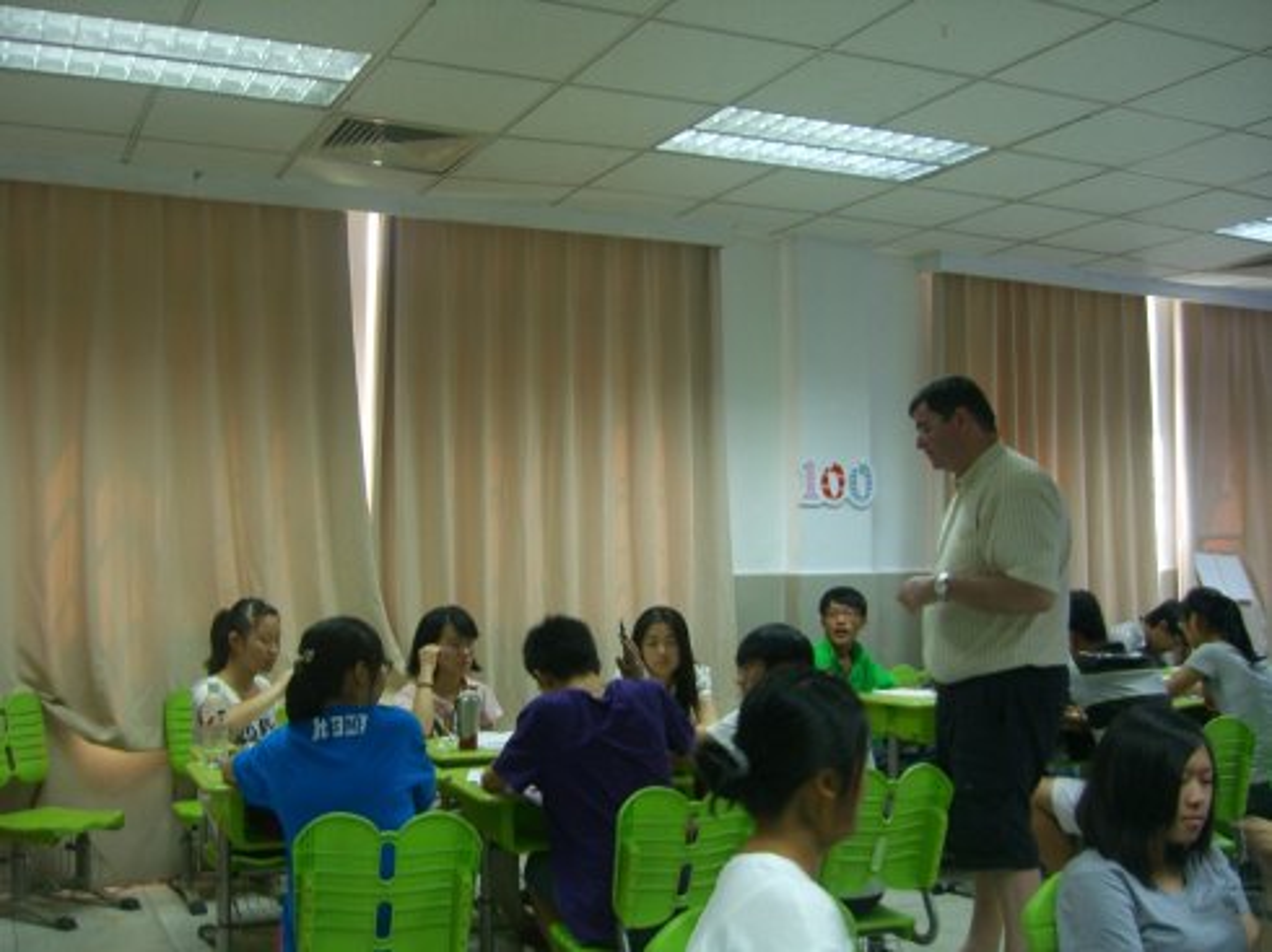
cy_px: 476
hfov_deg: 49.0
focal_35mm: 38
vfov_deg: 37.7
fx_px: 1396
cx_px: 636
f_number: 2.8
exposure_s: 1/20
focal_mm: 7.9
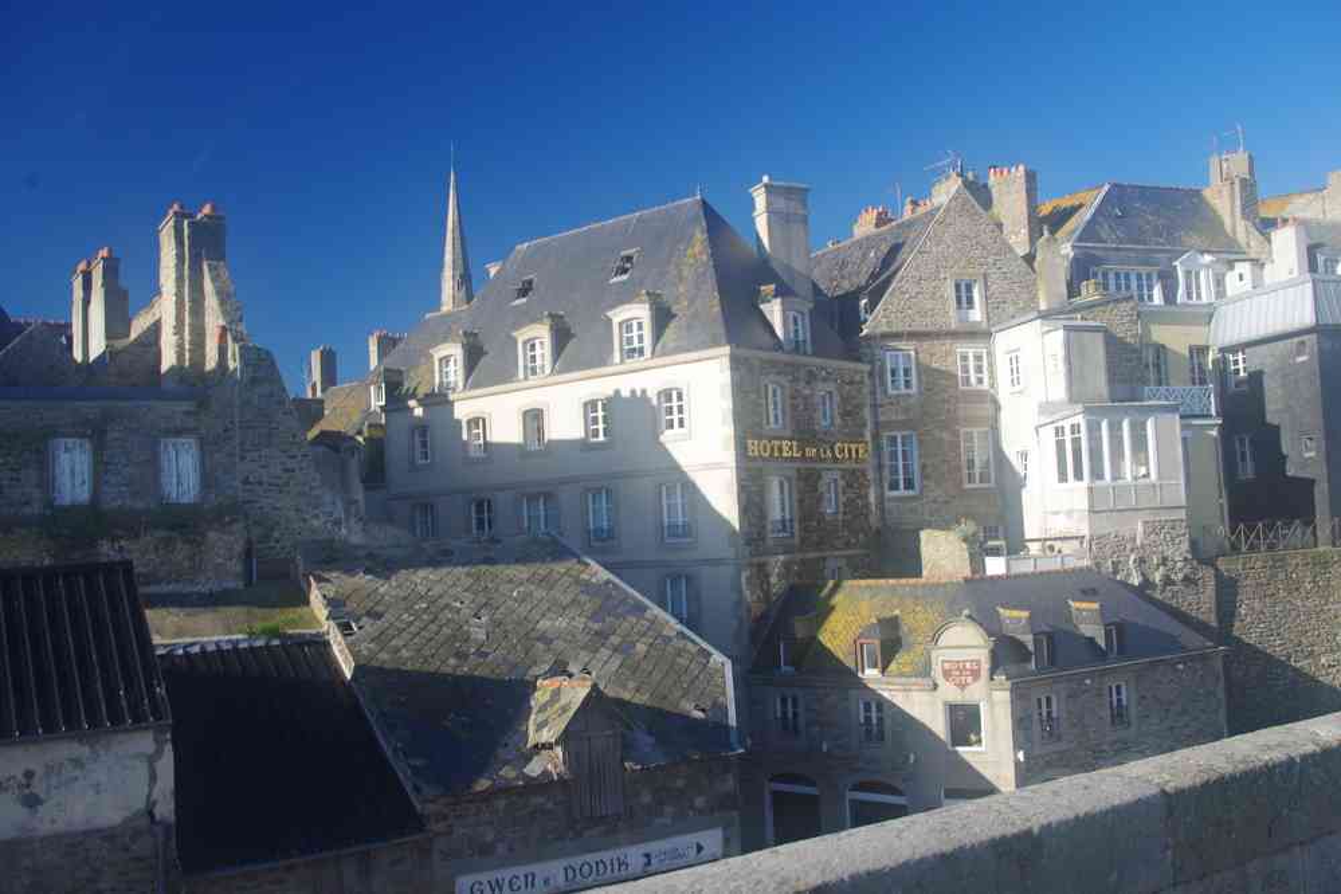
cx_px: 670
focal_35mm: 32
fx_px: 1173
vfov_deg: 41.7
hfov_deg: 59.5
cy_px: 447
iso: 200
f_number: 11
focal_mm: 21
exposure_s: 1/50
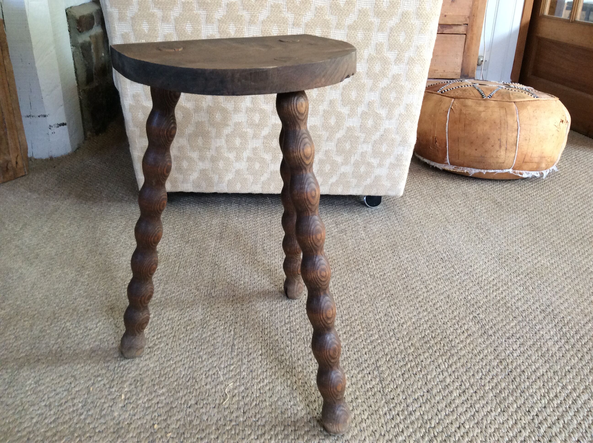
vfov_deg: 44.1
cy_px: 222
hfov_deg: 56.9
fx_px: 547
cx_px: 296
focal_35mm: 32
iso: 80
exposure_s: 1/25
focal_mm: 3.3
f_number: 2.4
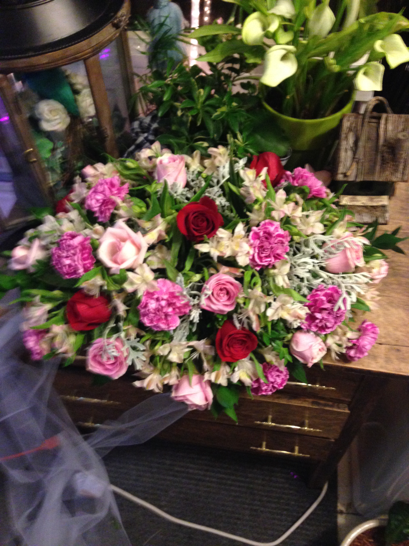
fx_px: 520
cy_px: 273
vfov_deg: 55.4
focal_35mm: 33
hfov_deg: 42.9
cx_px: 204
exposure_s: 1/17
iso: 400
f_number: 2.4
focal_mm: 4.12
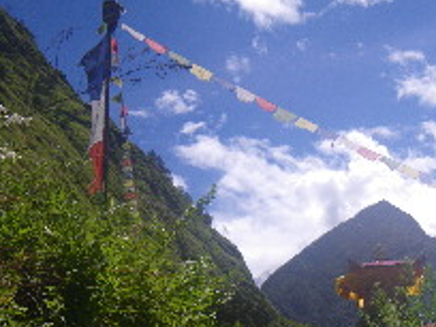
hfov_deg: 29.0
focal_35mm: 64
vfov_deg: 22.3
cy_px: 303
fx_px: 806
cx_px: 398
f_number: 4.6
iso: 50
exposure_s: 1/500
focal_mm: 6.1
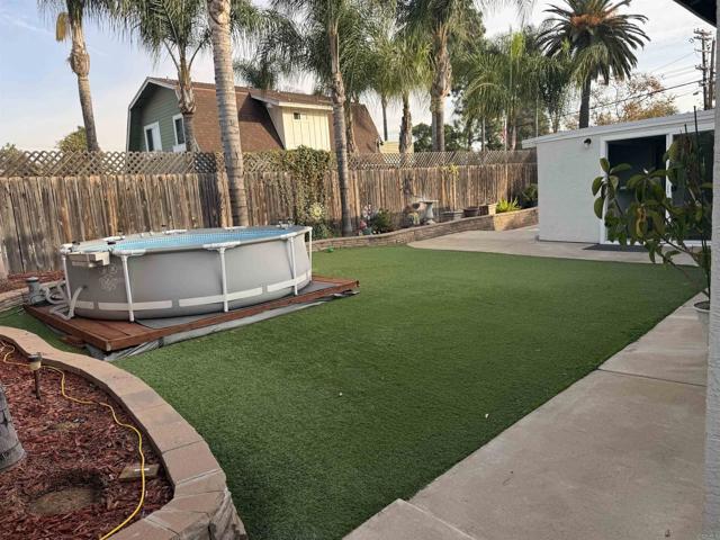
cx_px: 360
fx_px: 499
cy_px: 270
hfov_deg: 71.6
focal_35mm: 24
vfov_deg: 56.8
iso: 80
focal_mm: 6.76
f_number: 1.78
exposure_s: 1/1585
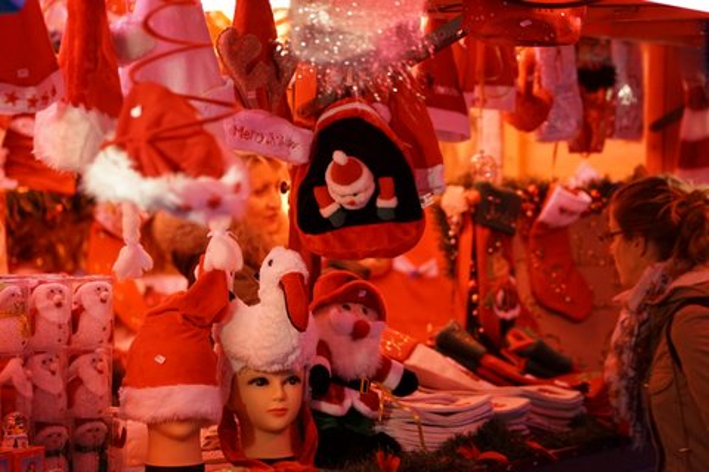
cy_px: 236
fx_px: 2521
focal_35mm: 128
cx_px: 354
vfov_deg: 10.7
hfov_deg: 16.0
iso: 2000
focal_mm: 128
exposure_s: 1/250
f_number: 4
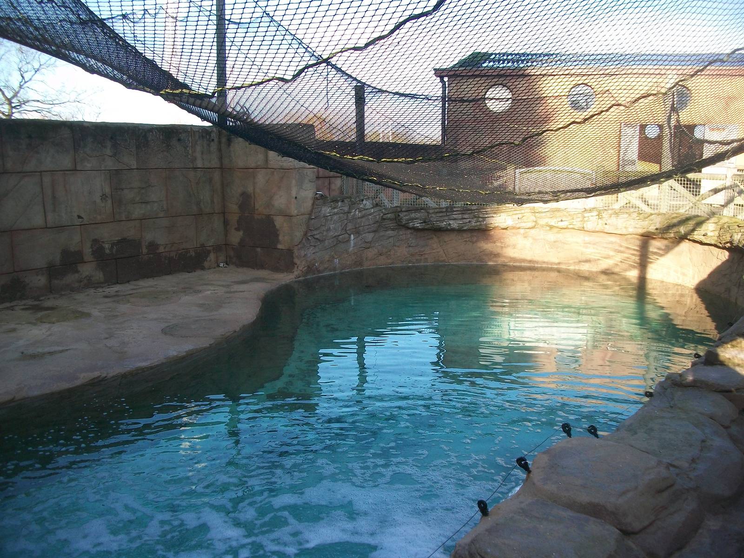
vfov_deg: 44.2
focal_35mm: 32
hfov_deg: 56.8
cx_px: 372
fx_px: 688
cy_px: 279
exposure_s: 1/250
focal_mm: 5.7
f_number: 2.9
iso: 80
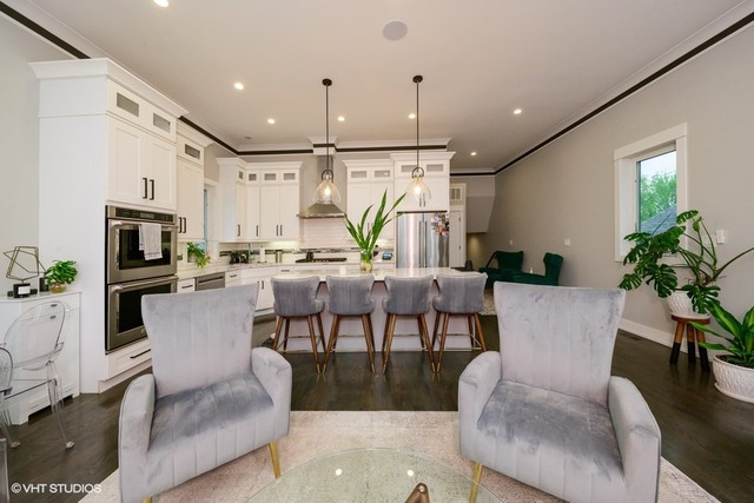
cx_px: 377
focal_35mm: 12
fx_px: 251
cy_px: 252
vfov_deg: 90.0
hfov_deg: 112.6
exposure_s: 1/100
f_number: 8
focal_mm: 12
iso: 200
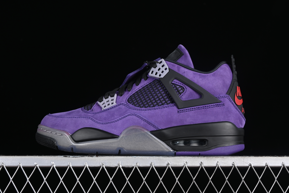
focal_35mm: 75
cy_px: 96
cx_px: 144
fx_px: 602
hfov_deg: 27.0
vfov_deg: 18.2
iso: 160
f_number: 6.3
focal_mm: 50
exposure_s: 1/60
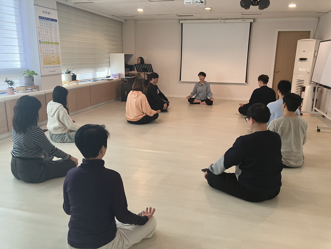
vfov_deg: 49.7
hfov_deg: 63.4
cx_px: 166
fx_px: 268
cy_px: 124
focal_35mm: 28
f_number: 1.8
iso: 125
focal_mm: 3.99
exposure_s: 1/60
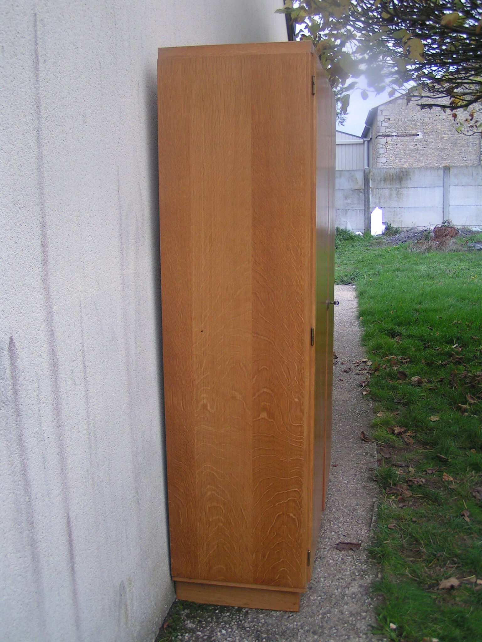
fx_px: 705
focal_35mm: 38
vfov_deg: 49.0
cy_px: 321
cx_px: 241
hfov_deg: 37.7
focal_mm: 5.8
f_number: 2.8
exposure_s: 1/40
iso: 50
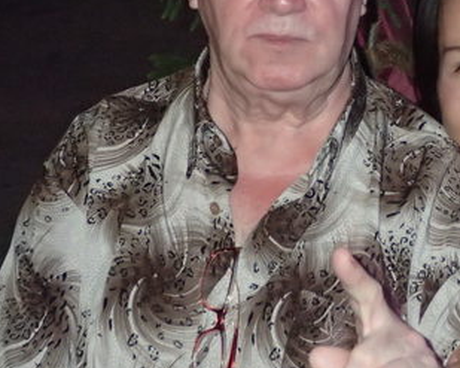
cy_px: 118
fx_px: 1824
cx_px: 377
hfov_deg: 14.3
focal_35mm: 134
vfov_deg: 11.5
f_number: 3.4
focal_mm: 9.61
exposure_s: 1/50
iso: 800
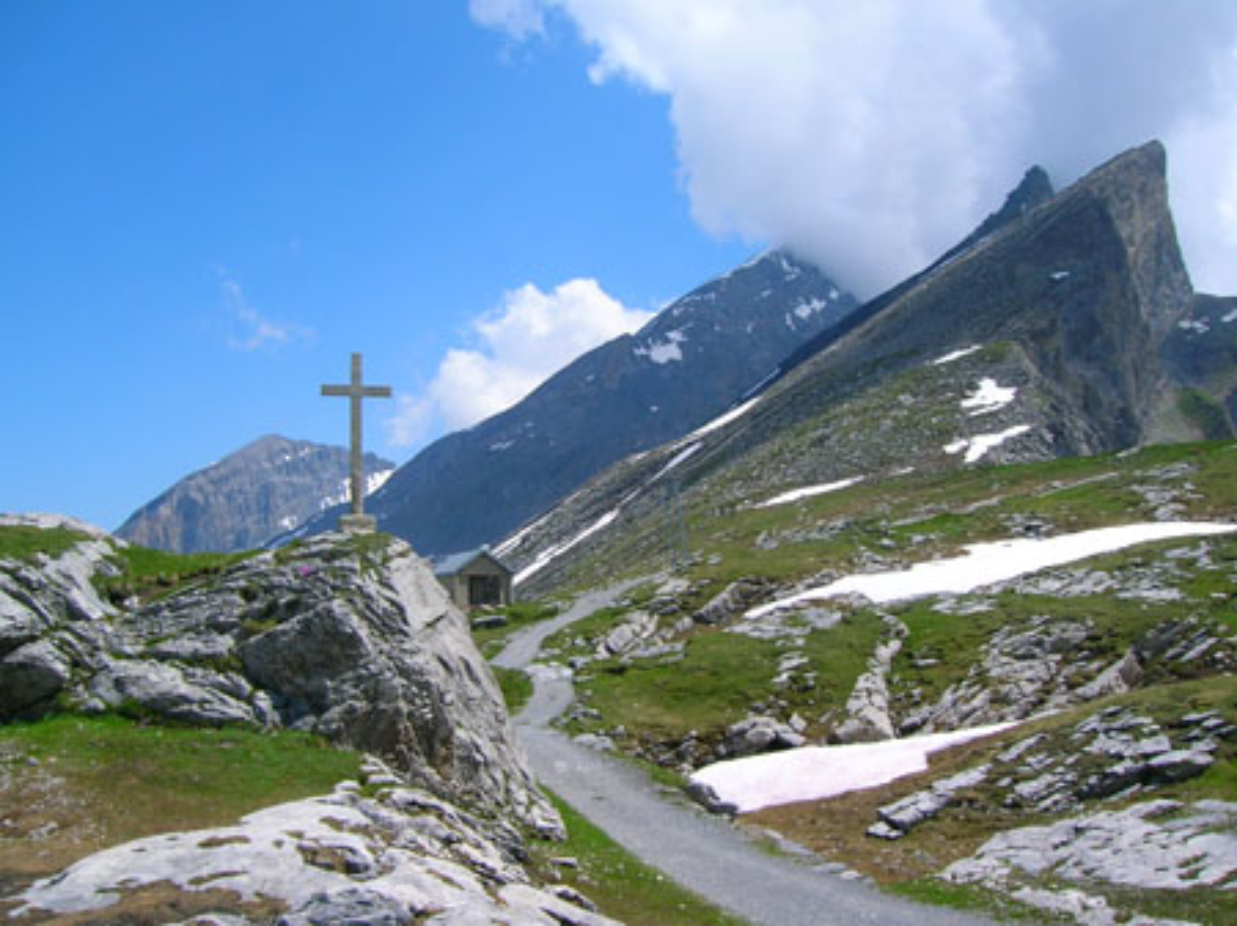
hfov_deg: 54.0
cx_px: 618
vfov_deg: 41.8
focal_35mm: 34
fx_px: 1214
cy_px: 463
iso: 50
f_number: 4.9
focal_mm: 5.7
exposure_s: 1/515
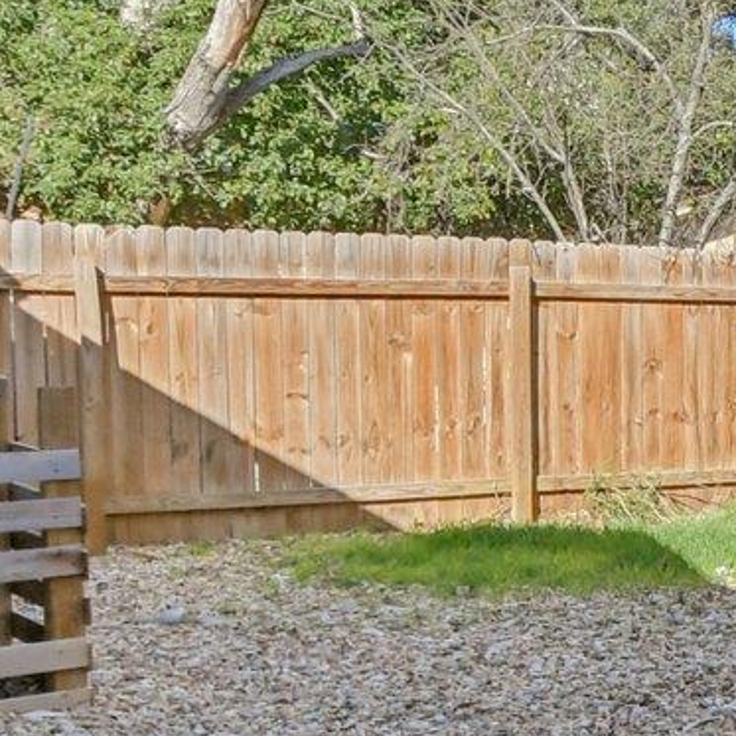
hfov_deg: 19.6
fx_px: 1684
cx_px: 1247
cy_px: 258
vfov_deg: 24.6
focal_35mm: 70
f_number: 8
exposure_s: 1/500
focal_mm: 10
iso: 400
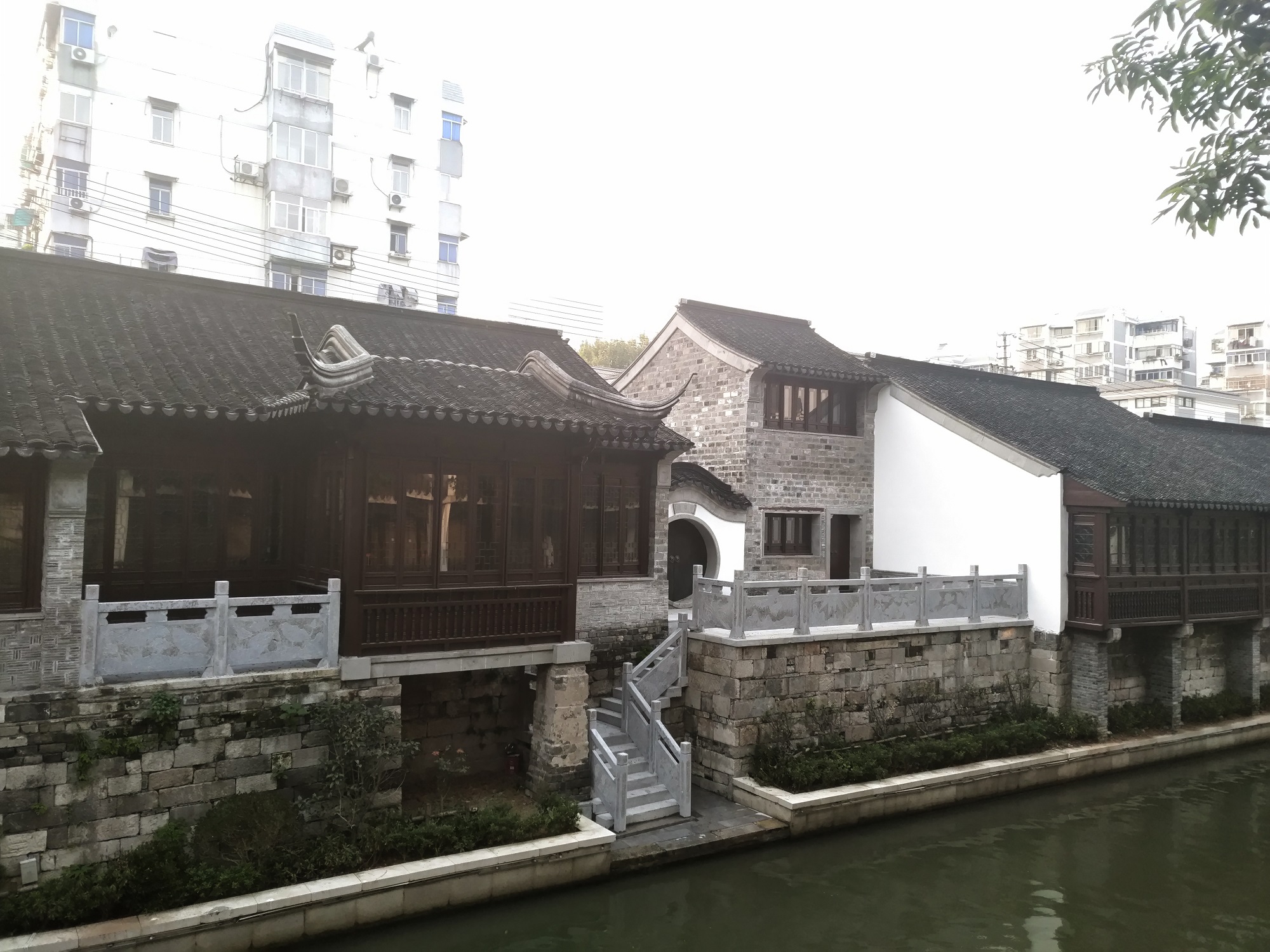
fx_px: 917
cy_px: 476
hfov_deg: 69.4
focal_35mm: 25
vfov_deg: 54.9
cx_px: 635
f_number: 1.8
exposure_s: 1/173
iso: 100
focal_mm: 4.36
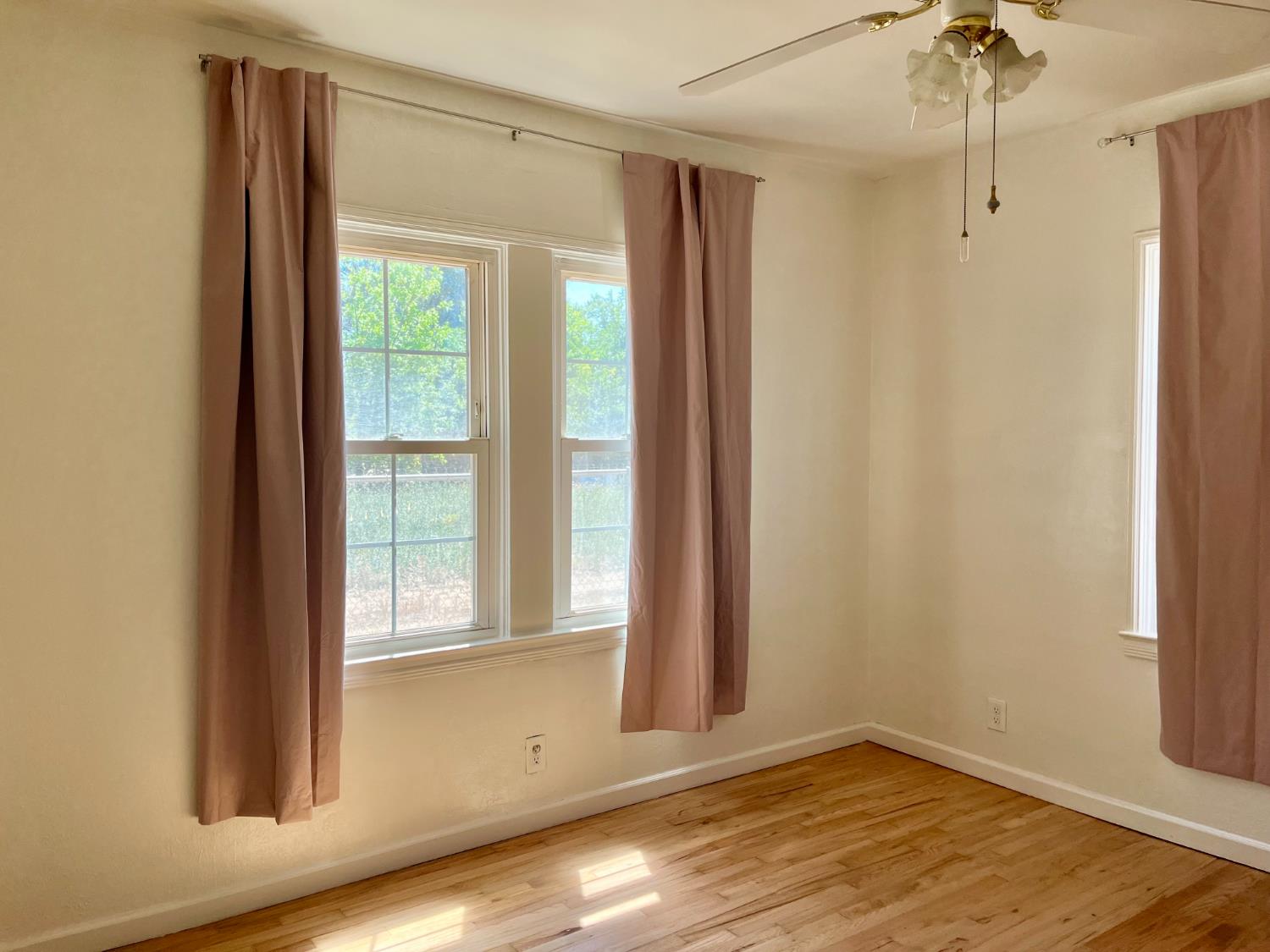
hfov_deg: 67.3
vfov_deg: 53.1
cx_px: 635
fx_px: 954
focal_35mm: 26
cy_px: 476
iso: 64
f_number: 1.6
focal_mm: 5.1
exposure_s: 1/149
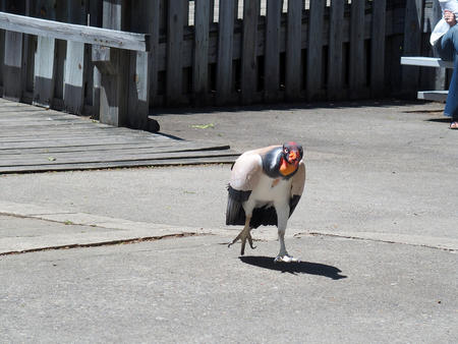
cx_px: 229
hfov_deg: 12.0
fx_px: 2184
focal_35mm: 165
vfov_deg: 9.0
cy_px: 172
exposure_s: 1/1000
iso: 100
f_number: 4
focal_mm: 35
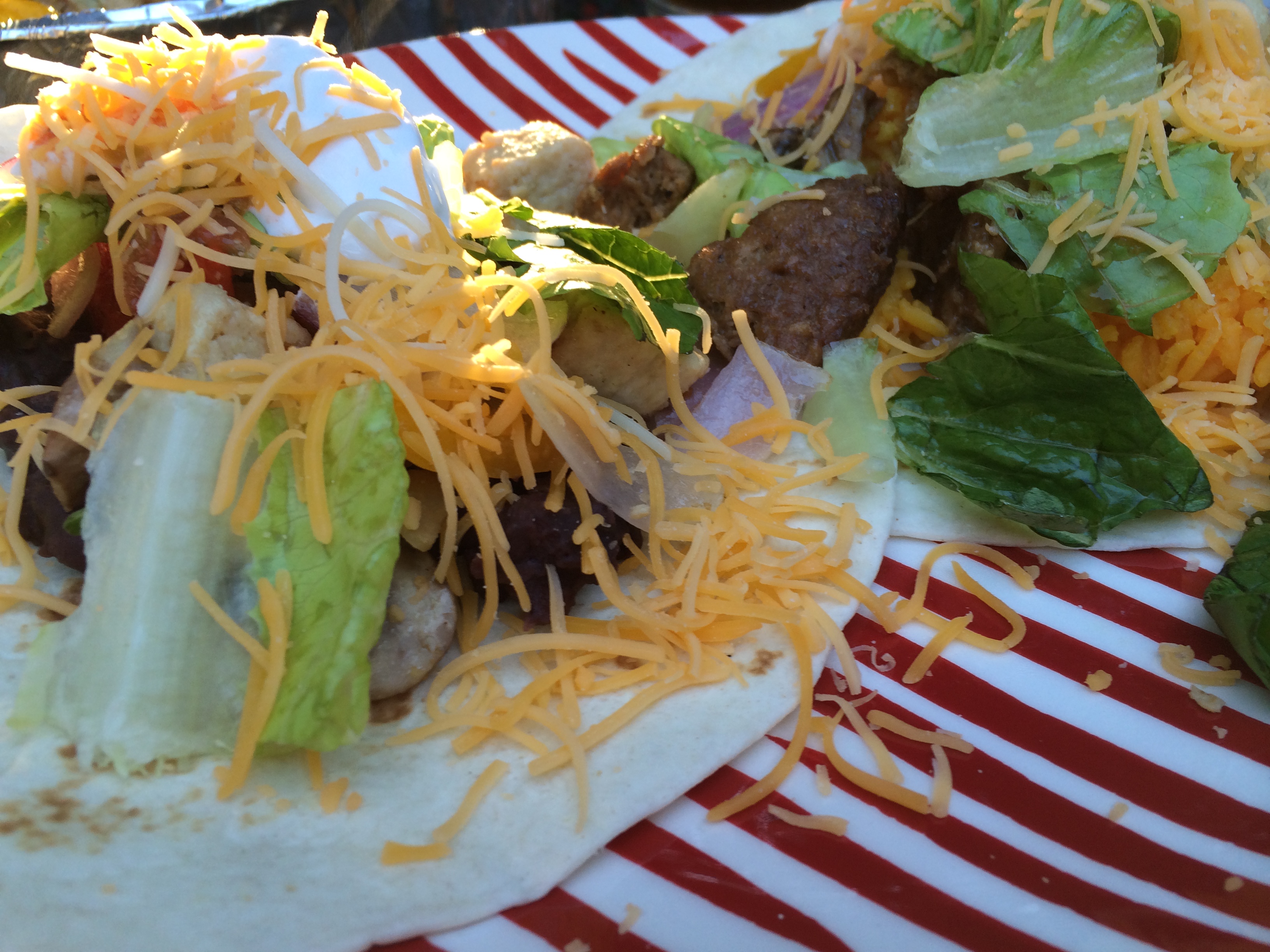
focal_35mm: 30
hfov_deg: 60.0
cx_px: 635
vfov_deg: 46.8
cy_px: 476
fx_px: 1101
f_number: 2.2
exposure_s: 1/60
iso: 40
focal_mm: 4.12
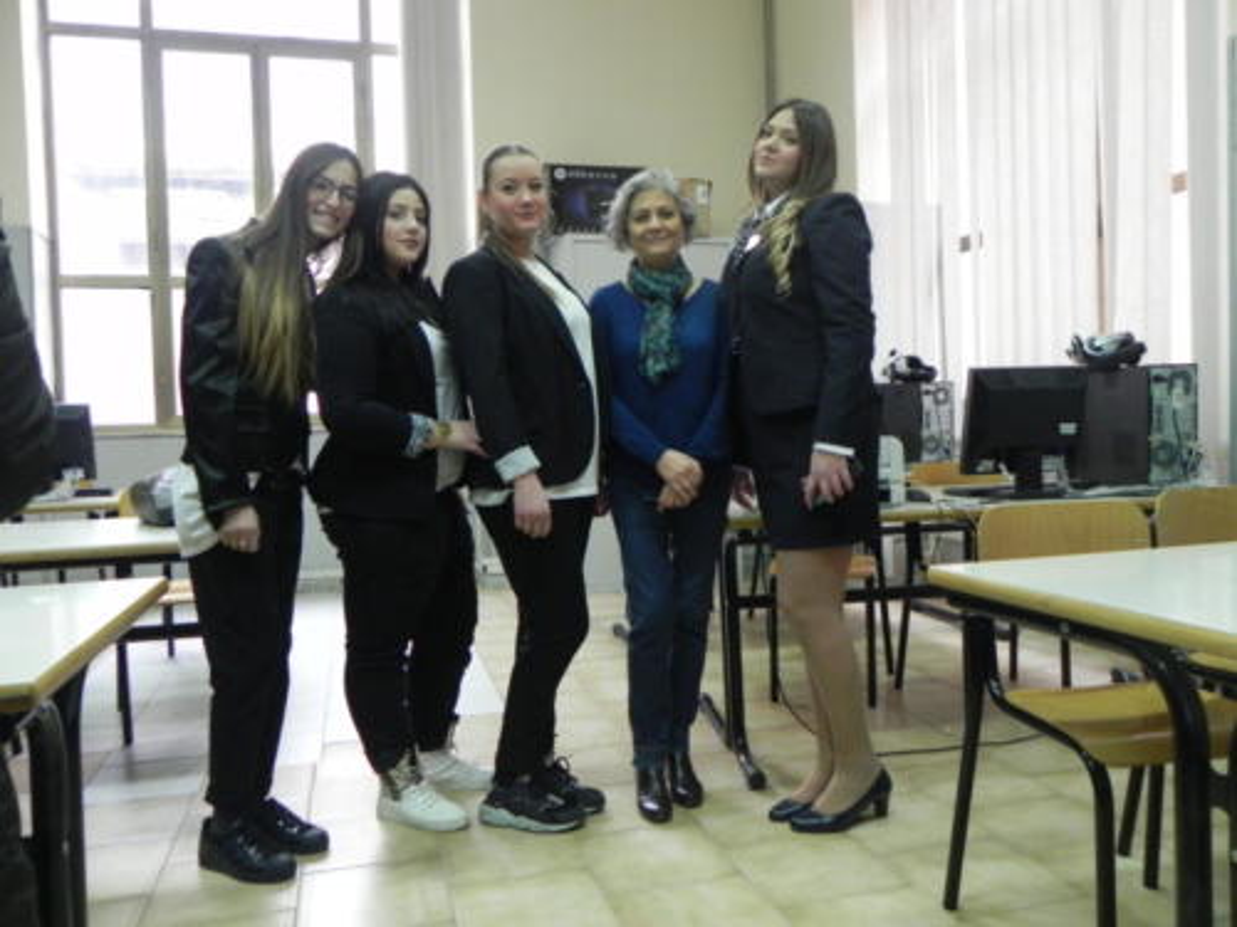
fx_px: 1036
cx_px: 618
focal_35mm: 29
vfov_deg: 48.2
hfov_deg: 61.7
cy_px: 464
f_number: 2.8
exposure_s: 1/30
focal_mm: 5.2
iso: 368
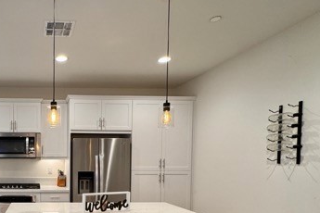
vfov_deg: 45.5
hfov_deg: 59.6
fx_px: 240
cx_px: 45
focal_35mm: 27
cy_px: 170
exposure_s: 1/120
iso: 160
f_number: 2.2
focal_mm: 2.22
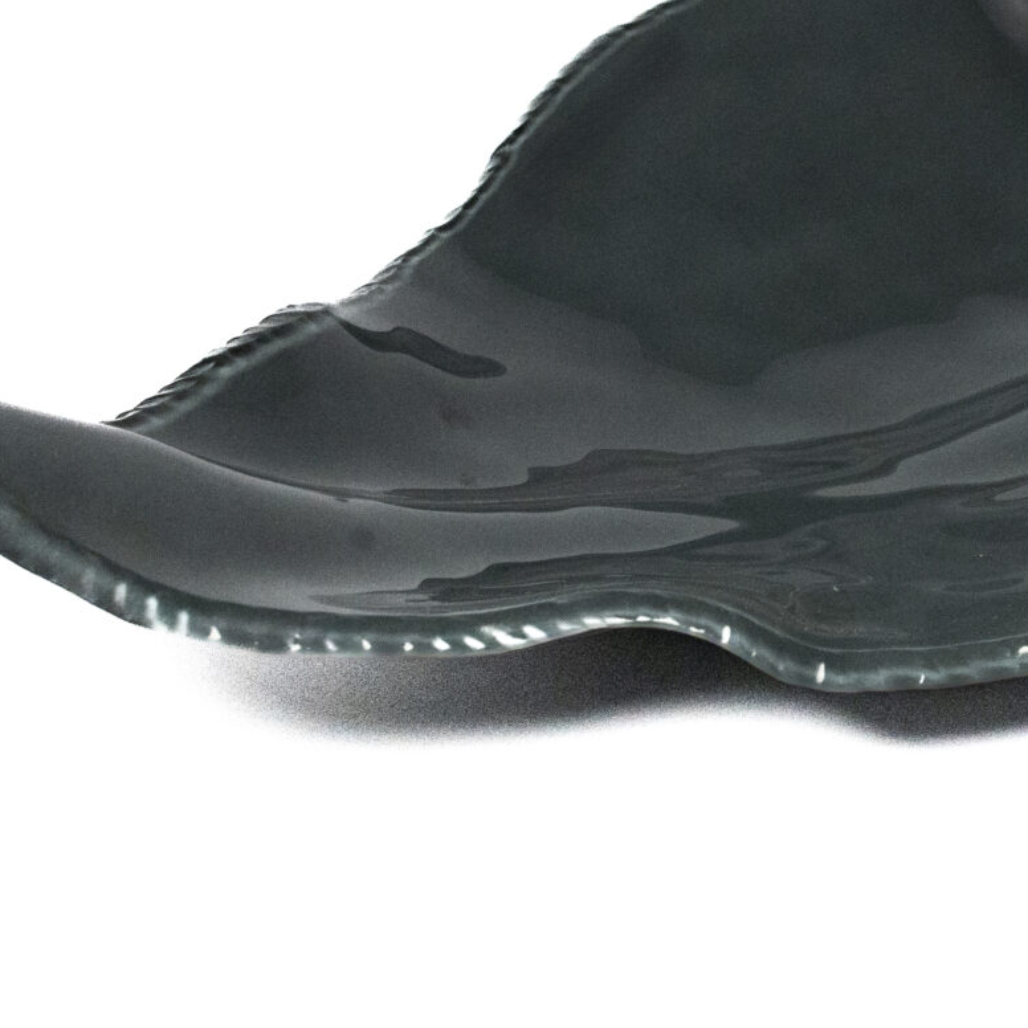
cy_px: 205
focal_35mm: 98
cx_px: 1257
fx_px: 3293
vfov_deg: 17.6
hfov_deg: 16.9
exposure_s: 1/320
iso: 5000
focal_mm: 35
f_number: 10
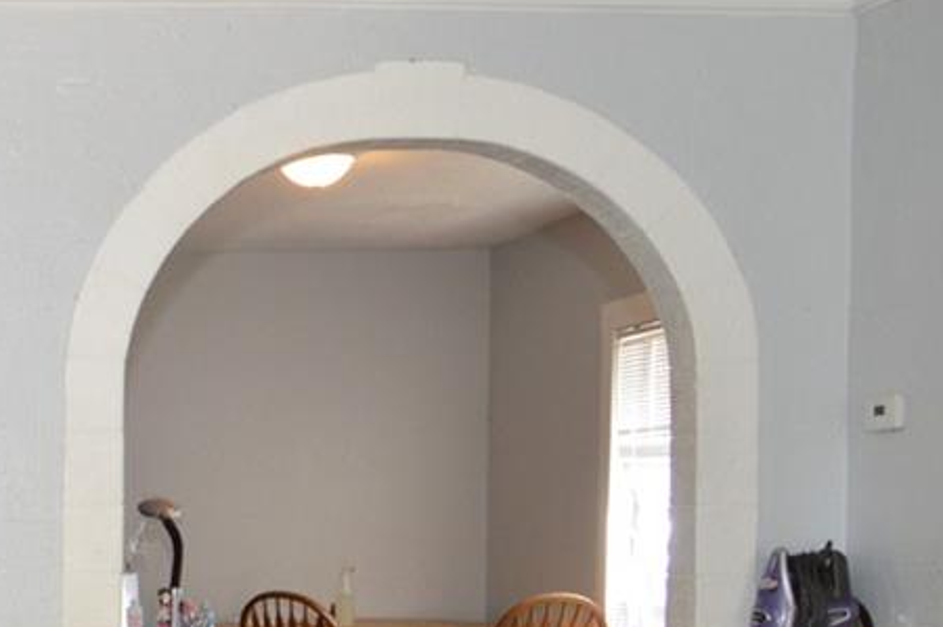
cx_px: -295
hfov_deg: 26.5
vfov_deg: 20.5
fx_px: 1675
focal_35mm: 64
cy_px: 630
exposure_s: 1/80
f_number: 4.5
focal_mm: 12
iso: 400
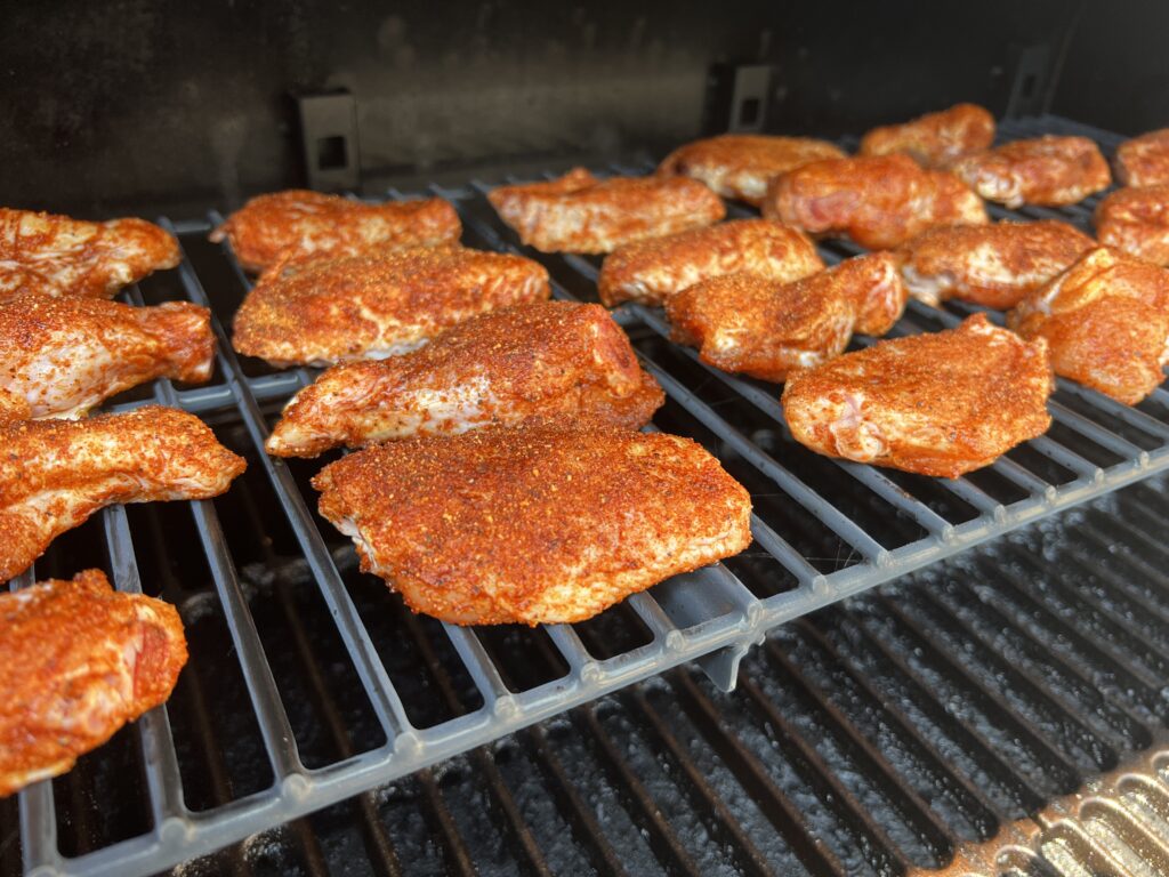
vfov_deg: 53.1
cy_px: 438
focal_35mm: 26
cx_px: 584
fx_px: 878
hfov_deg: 67.3
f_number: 1.5
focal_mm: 5.7
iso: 40
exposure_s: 1/121
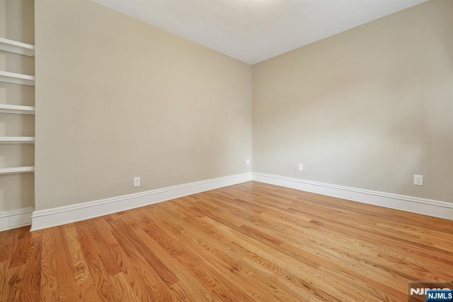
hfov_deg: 73.8
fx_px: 302
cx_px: 226
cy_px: 151
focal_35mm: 24
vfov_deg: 53.1
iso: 2500
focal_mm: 24
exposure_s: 1/25
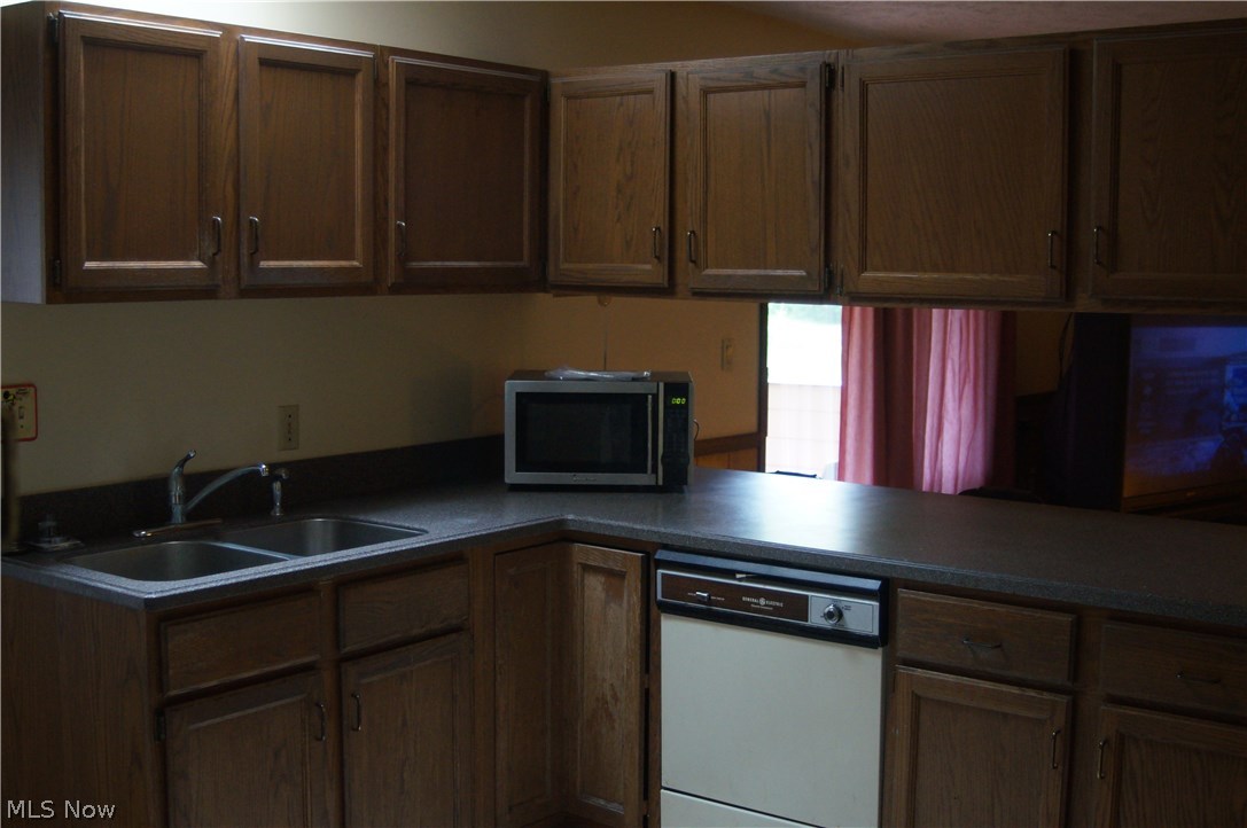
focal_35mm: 42
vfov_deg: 31.8
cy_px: 414
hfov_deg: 46.4
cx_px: 624
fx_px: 1453
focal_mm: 28
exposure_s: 1/60
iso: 1250
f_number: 4
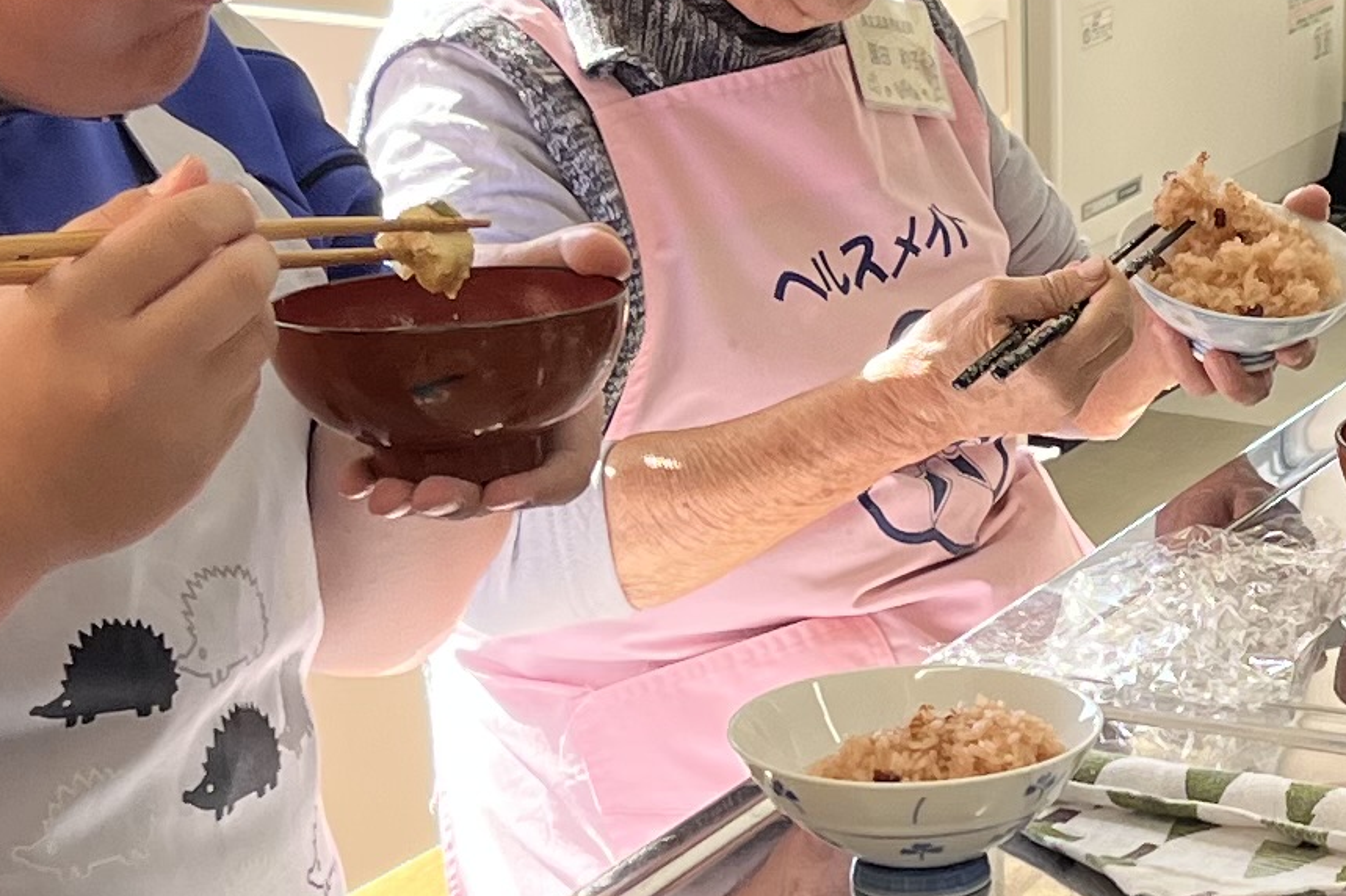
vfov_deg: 10.8
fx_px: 4746
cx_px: 1579
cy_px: 616
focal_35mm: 127
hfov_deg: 15.6
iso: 50
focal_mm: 5.1
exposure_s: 1/343
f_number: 1.6
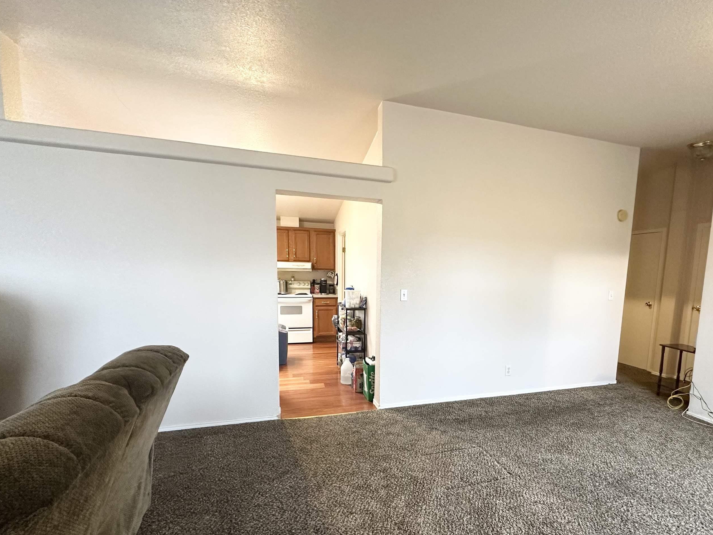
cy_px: 314
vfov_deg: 74.1
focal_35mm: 17
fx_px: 350
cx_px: 398
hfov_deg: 90.6
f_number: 2.2
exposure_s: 1/60
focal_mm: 2.22
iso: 400
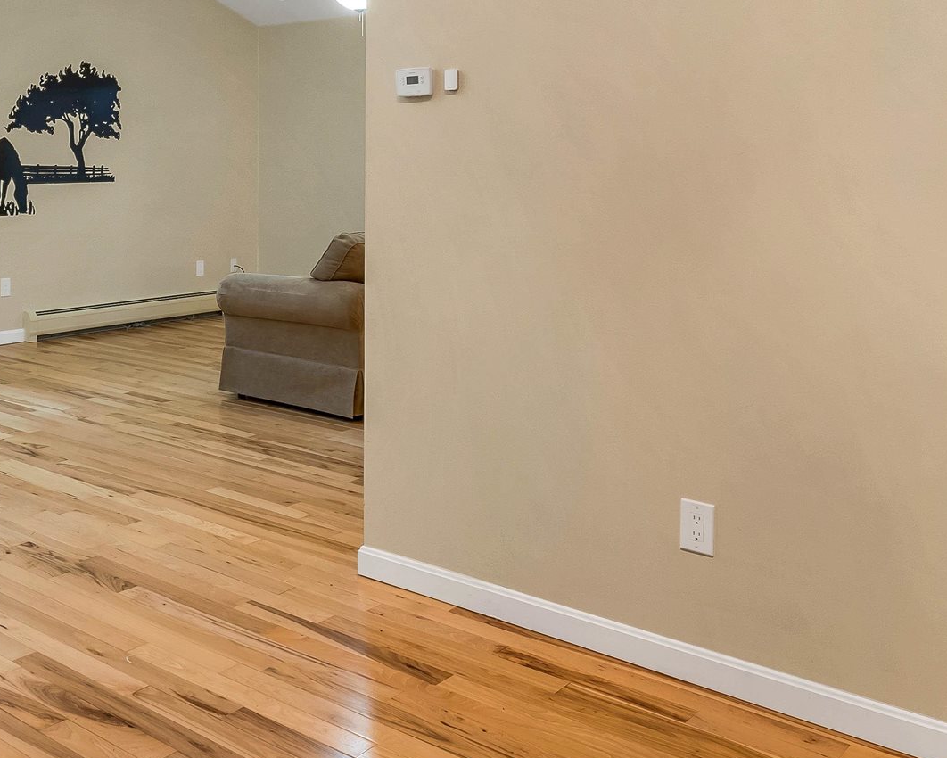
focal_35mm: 38
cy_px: 143
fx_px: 1065
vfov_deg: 37.6
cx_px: 186
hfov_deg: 45.5
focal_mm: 14
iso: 400
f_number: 8
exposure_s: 1/6
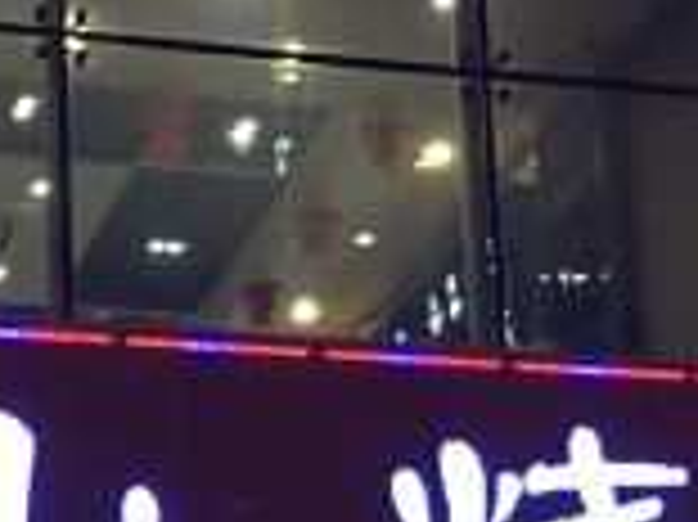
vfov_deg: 11.0
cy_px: 736
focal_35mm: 131
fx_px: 2639
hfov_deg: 15.0
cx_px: 189
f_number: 2.2
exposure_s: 1/17
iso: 80
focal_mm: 4.15
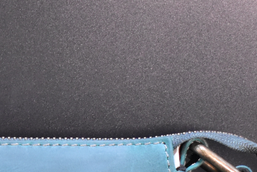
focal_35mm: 272
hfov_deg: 7.5
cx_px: -56
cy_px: 394
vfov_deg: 4.9
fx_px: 1942
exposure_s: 1/60
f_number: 4.8
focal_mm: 38
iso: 2200
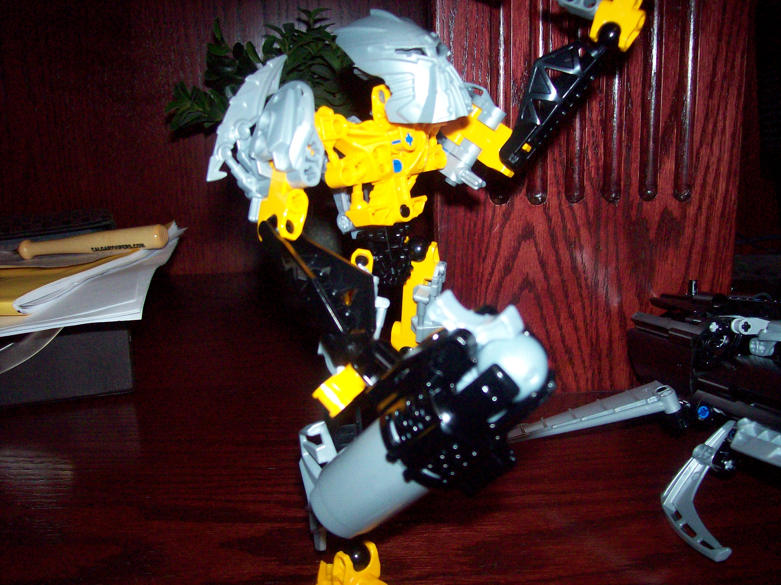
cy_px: 292
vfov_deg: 39.6
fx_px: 812
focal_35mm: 36
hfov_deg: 51.4
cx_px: 390
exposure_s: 1/64
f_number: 2.7
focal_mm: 6
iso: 140
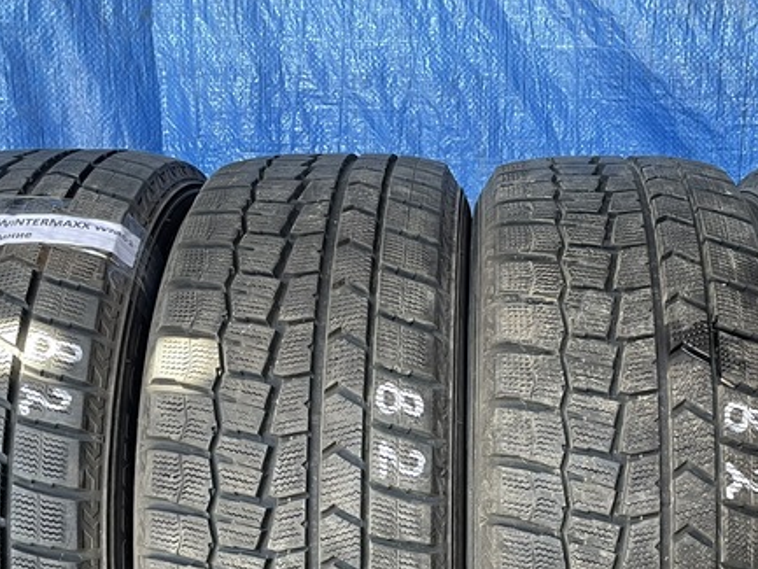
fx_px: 1051
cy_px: 490
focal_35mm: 48
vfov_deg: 29.3
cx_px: 471
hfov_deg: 39.4
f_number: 1.6
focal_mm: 4.2
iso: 125
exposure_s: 1/99
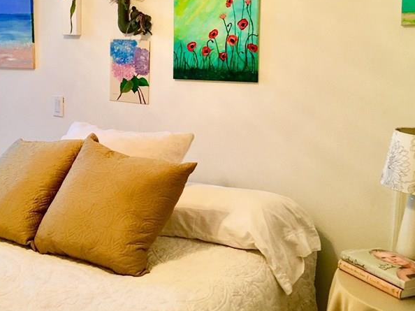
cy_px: 103
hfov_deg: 37.4
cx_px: 113
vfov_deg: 28.9
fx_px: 599
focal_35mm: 50
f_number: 2.2
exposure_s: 1/30
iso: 100
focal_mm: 4.15
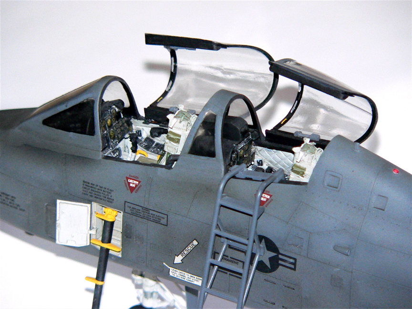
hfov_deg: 5.3
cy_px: 154
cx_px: 206
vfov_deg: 4.0
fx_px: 4475
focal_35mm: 376
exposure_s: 1/60
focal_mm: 62.5
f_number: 2.8
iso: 400
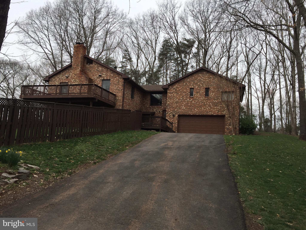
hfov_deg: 61.7
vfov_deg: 48.2
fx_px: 256
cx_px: 153
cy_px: 115
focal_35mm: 29
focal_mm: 4.15
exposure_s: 1/1041
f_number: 2.2
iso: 32
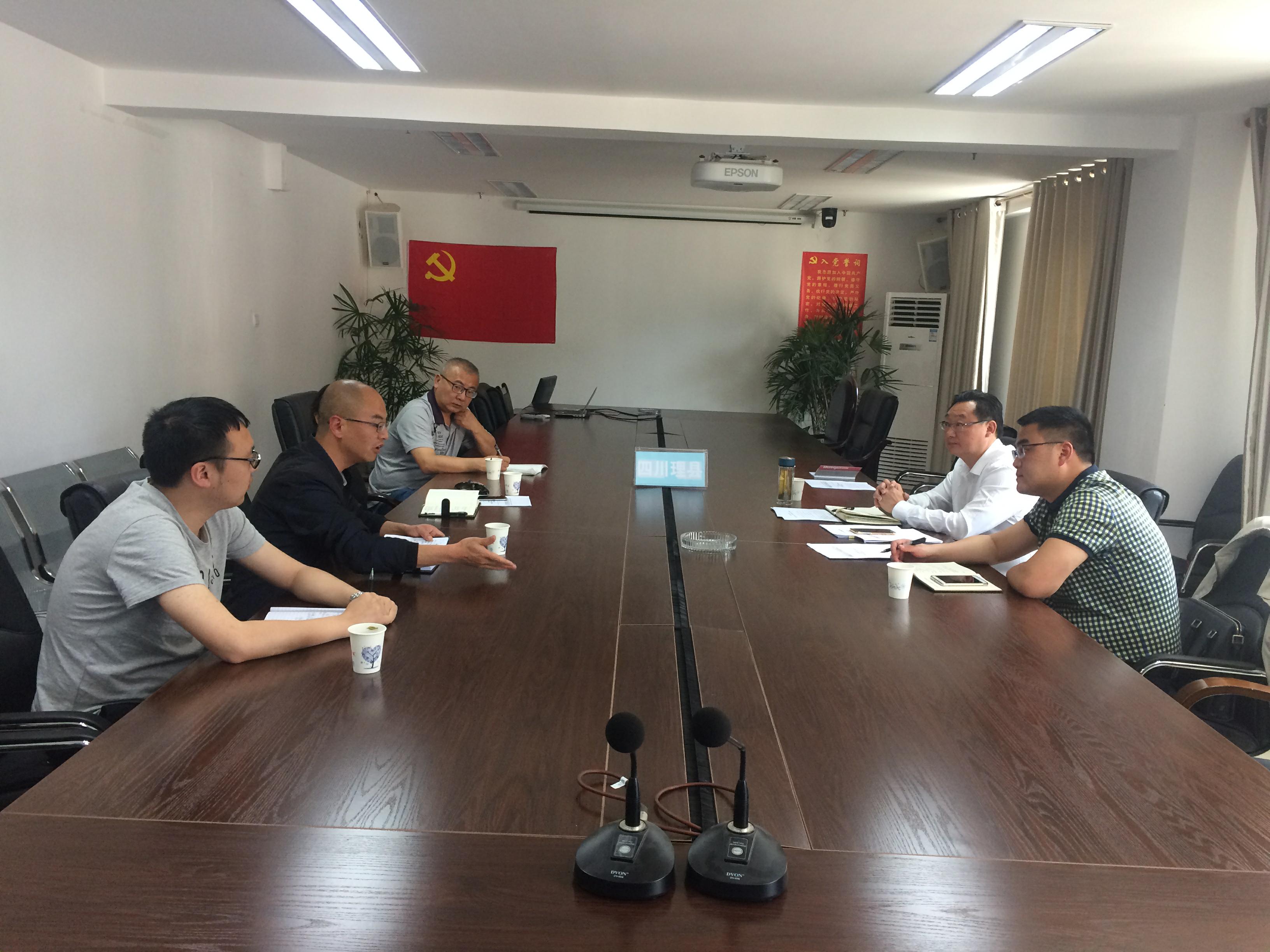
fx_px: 1064
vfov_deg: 48.2
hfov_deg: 61.7
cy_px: 476
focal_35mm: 29
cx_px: 635
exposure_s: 1/33
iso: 64
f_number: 2.2
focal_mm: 4.15
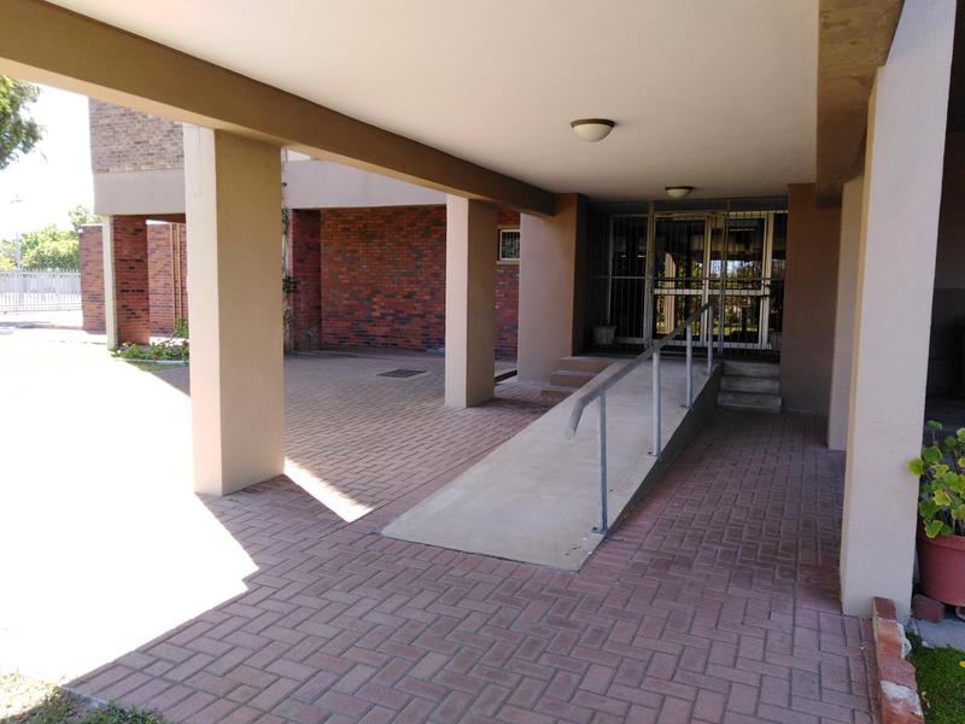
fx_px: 725
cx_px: 482
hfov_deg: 67.3
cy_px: 362
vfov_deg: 53.1
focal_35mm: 26
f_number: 2.2
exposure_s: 1/139
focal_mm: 3.46
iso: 100
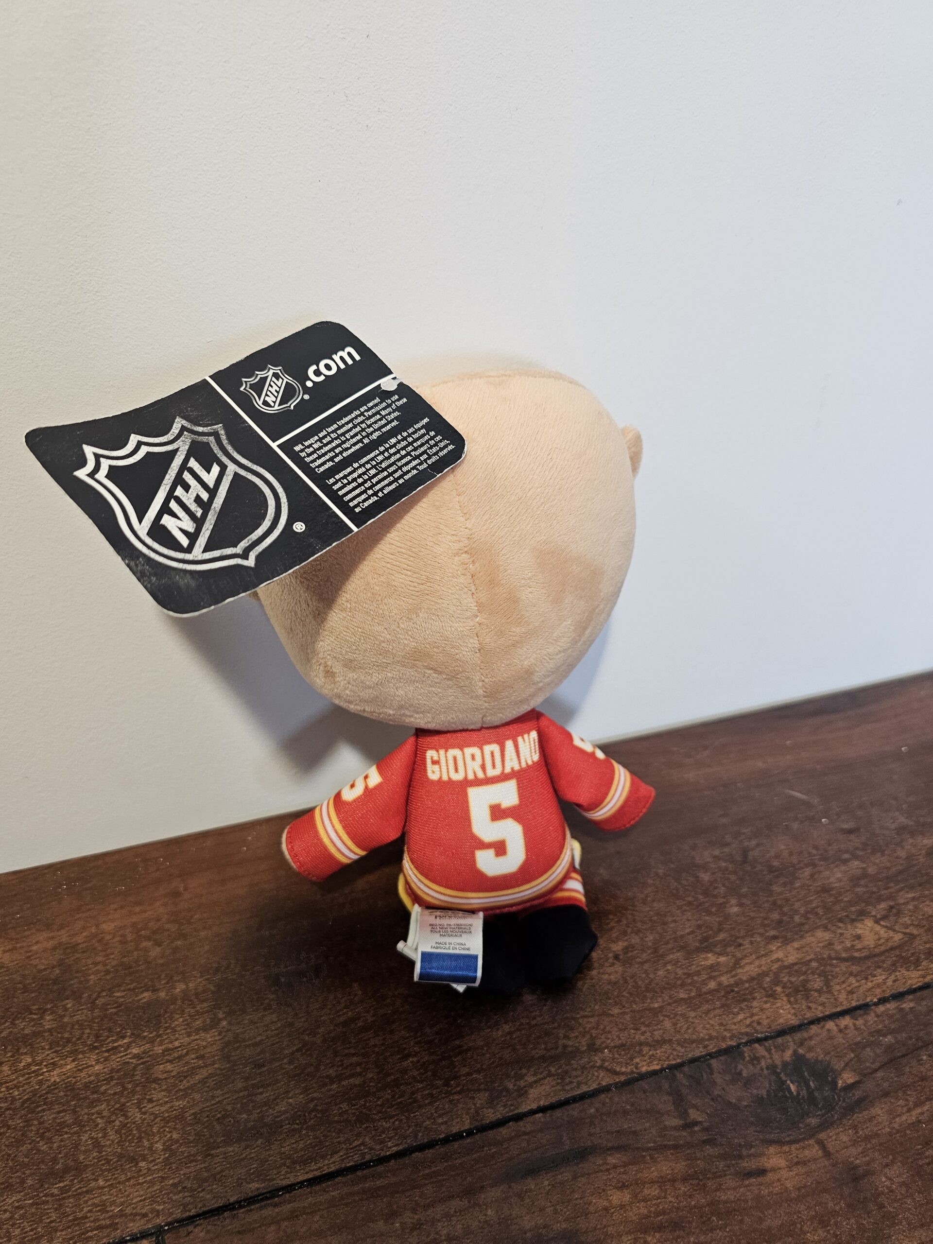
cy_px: 622
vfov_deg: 73.9
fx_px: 827
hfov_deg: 58.9
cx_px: 466
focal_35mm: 23
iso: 200
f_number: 1.7
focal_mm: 6.3
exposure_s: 1/120
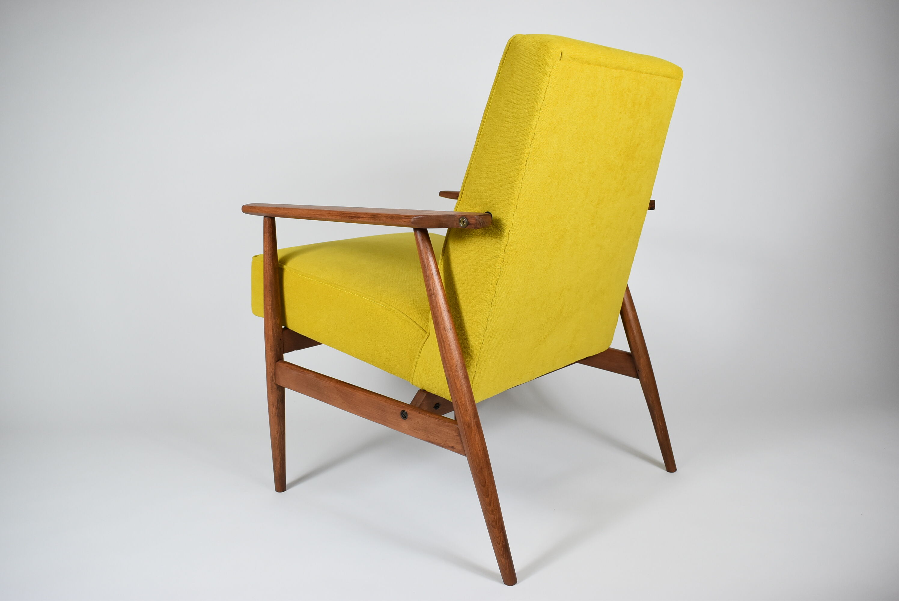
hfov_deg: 61.9
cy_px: 300
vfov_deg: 43.7
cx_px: 450
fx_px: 750
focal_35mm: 30
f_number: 5
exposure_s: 1/125
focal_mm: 20
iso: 800
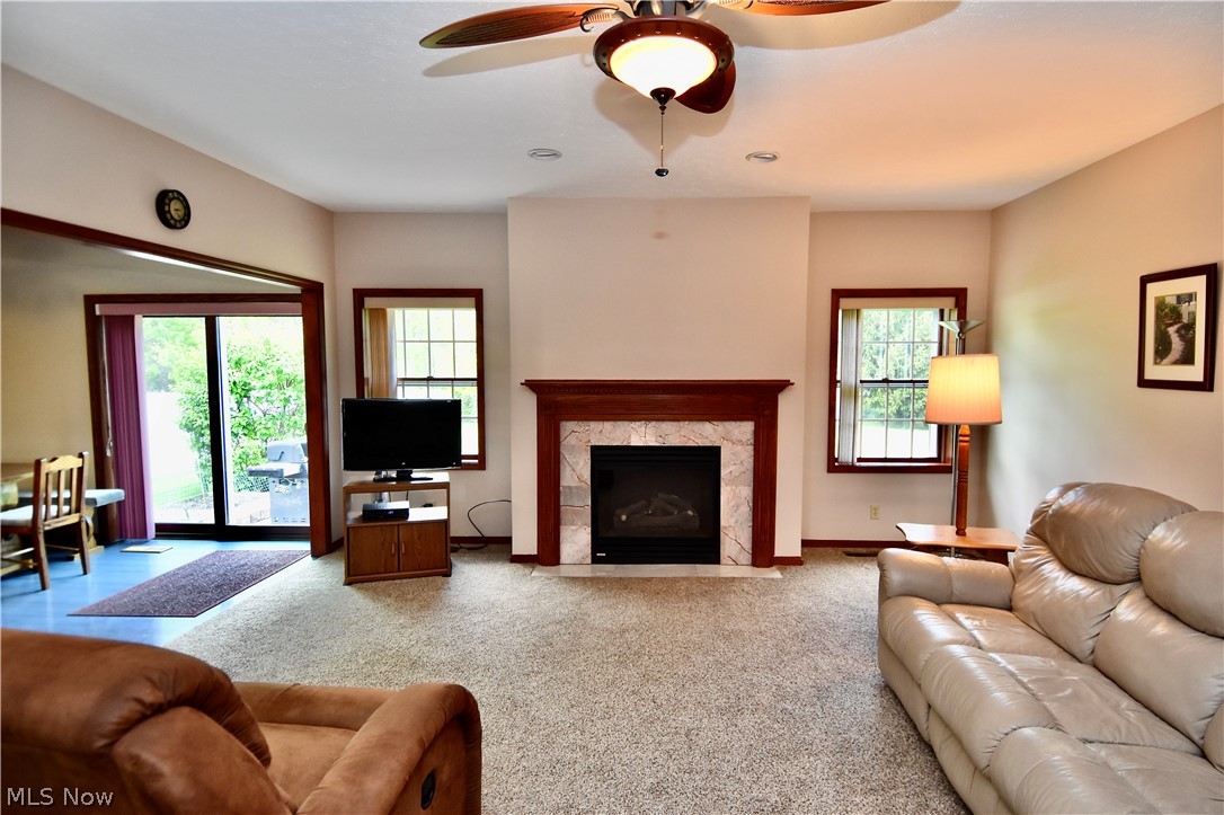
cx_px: 612
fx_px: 612
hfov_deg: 90.0
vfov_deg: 67.3
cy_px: 408
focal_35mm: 18
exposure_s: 1/100
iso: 800
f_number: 5
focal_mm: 12
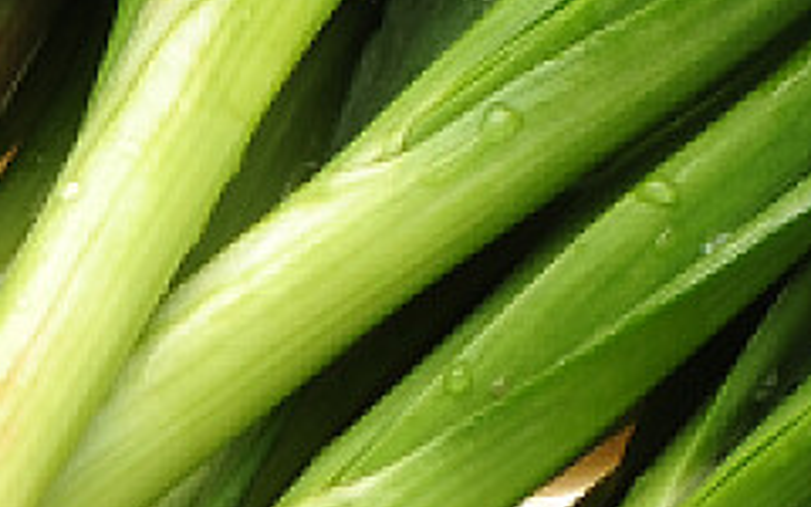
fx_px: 18898
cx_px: 970
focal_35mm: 855
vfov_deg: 1.5
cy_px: -1156
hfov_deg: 2.5
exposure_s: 1/125
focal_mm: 105
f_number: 20
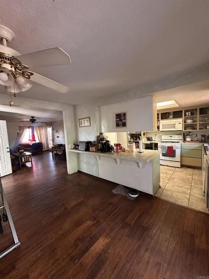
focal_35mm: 14
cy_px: 140
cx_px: 104
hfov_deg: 85.7
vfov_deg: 102.1
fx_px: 113
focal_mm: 2.22
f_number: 2.2
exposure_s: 1/60
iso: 500
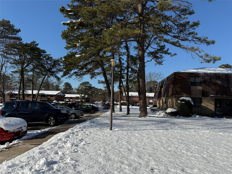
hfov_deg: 71.6
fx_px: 161
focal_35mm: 24
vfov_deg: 56.8
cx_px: 116
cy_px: 87
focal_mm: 6.76
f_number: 1.78
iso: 80
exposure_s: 1/9091
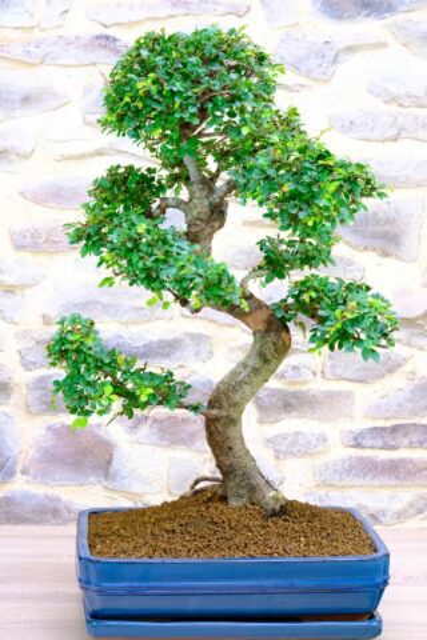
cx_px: 214
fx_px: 1548
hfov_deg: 15.7
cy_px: 320
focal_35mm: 87
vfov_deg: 23.4
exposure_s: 1/30
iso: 3200
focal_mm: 57.8
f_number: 13
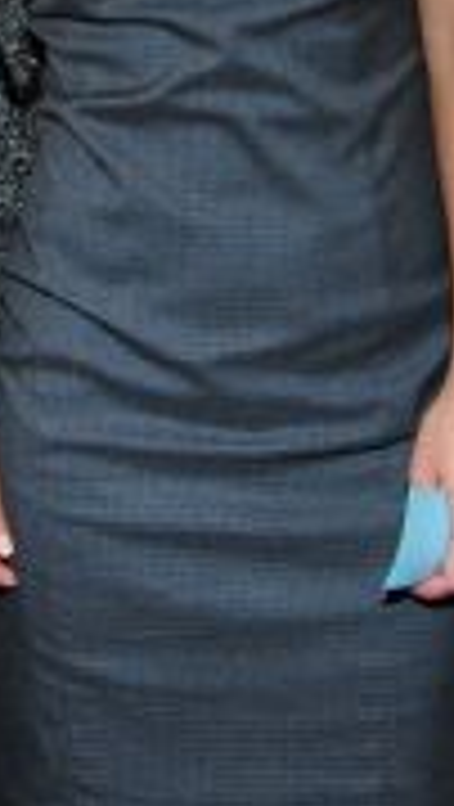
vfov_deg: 21.8
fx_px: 1900
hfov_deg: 13.4
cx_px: 0
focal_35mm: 89
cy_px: -205
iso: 3200
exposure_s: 1/50
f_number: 6.3
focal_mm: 19
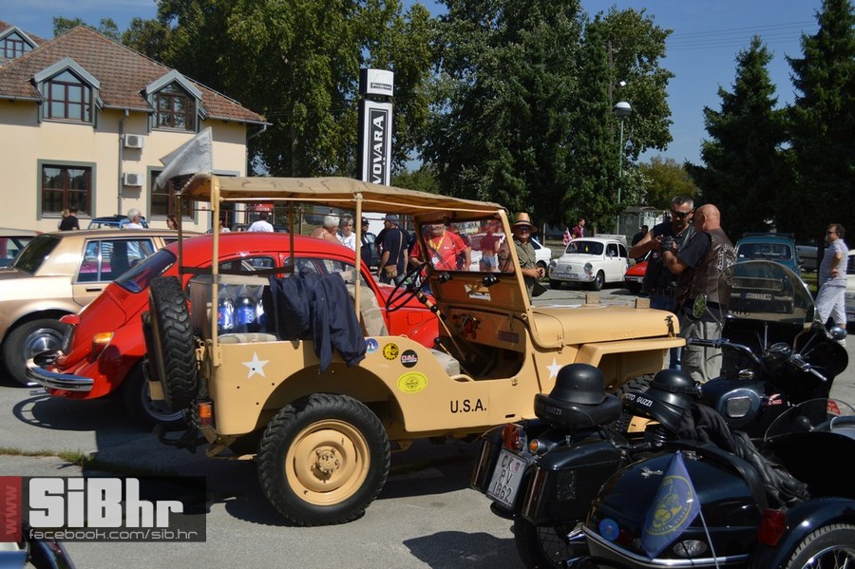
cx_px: 428
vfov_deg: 34.2
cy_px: 284
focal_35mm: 39
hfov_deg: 49.6
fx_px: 926
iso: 100
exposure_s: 1/1250
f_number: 5
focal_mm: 26
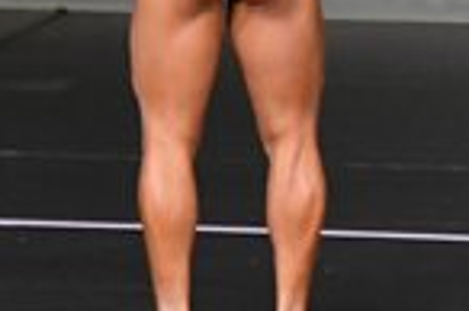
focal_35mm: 1150
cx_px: 798
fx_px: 14965
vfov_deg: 1.2
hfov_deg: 1.8
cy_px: -83
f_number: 5.6
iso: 4000
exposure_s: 1/400
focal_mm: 145
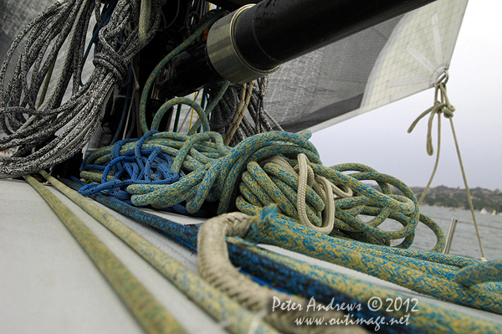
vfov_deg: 28.9
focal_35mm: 46
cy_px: 167
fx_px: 648
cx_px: 251
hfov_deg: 42.4
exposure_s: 1/500
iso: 400
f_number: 7.6
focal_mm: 31
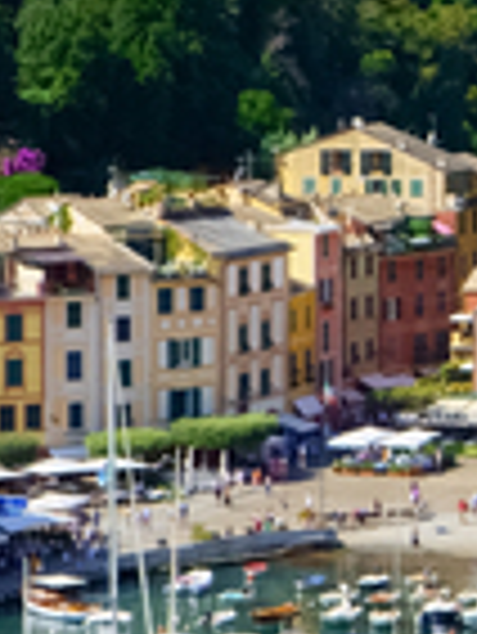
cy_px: 25
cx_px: 1246
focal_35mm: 246
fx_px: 4513
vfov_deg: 8.0
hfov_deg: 5.8
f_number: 10
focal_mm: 36
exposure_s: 1/160
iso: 100
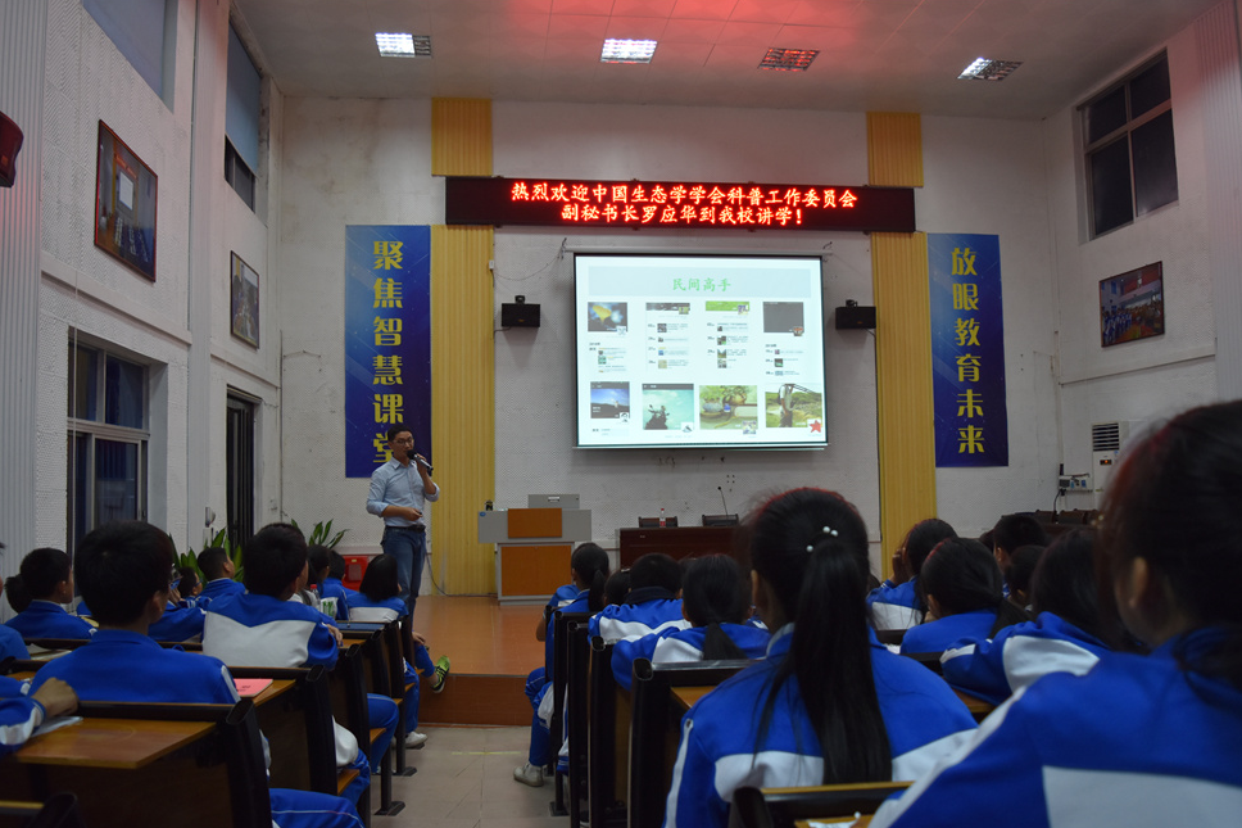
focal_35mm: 31
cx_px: 618
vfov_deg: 42.3
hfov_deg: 60.3
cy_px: 422
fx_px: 1069
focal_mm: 20
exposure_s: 1/60
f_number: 4
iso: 720
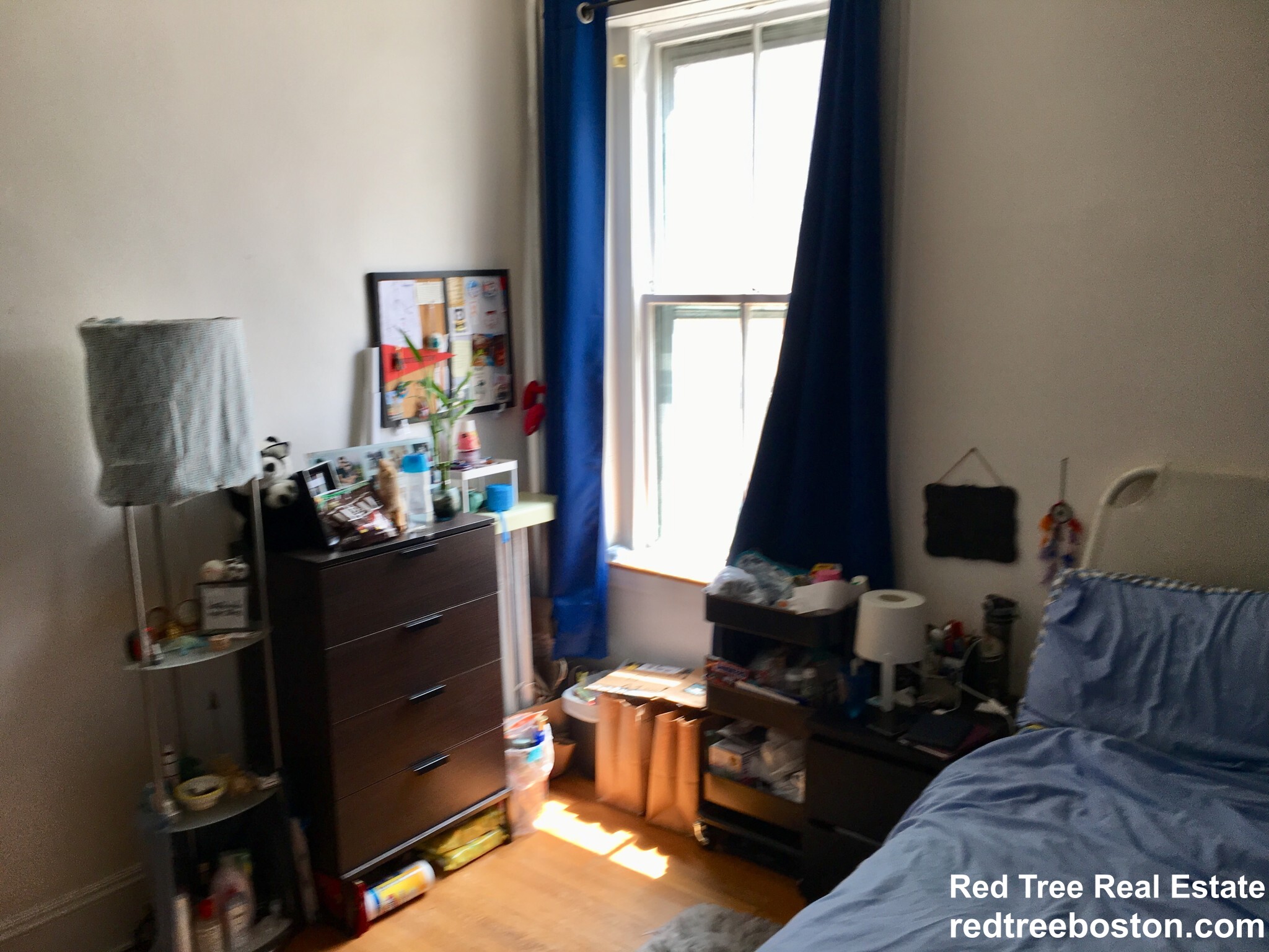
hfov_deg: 61.7
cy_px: 476
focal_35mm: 29
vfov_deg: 48.2
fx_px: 1063
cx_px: 634
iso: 32
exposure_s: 1/60
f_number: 2.2
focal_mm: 4.15
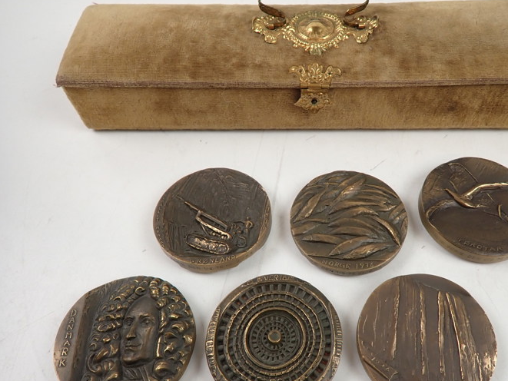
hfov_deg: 73.2
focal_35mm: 23
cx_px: 300
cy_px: 215
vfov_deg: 58.7
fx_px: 338
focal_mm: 3.33
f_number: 2
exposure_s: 1/125
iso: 200
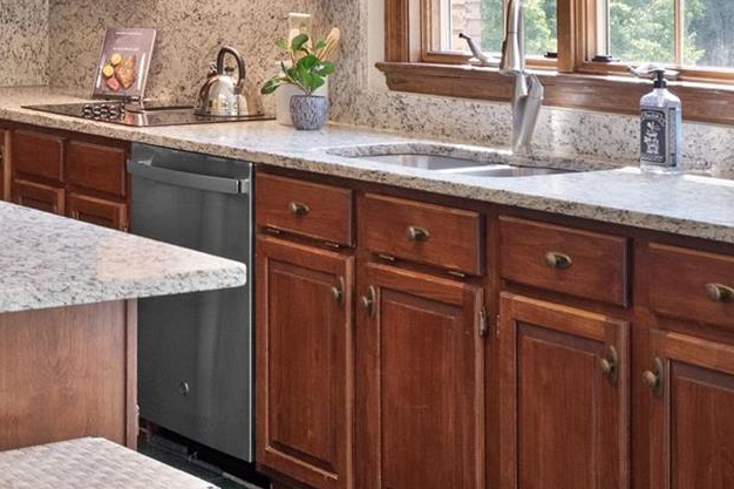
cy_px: -48
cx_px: 152
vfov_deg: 14.5
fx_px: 1875
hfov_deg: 21.9
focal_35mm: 92
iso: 400
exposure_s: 1/5
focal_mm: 18
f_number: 6.3
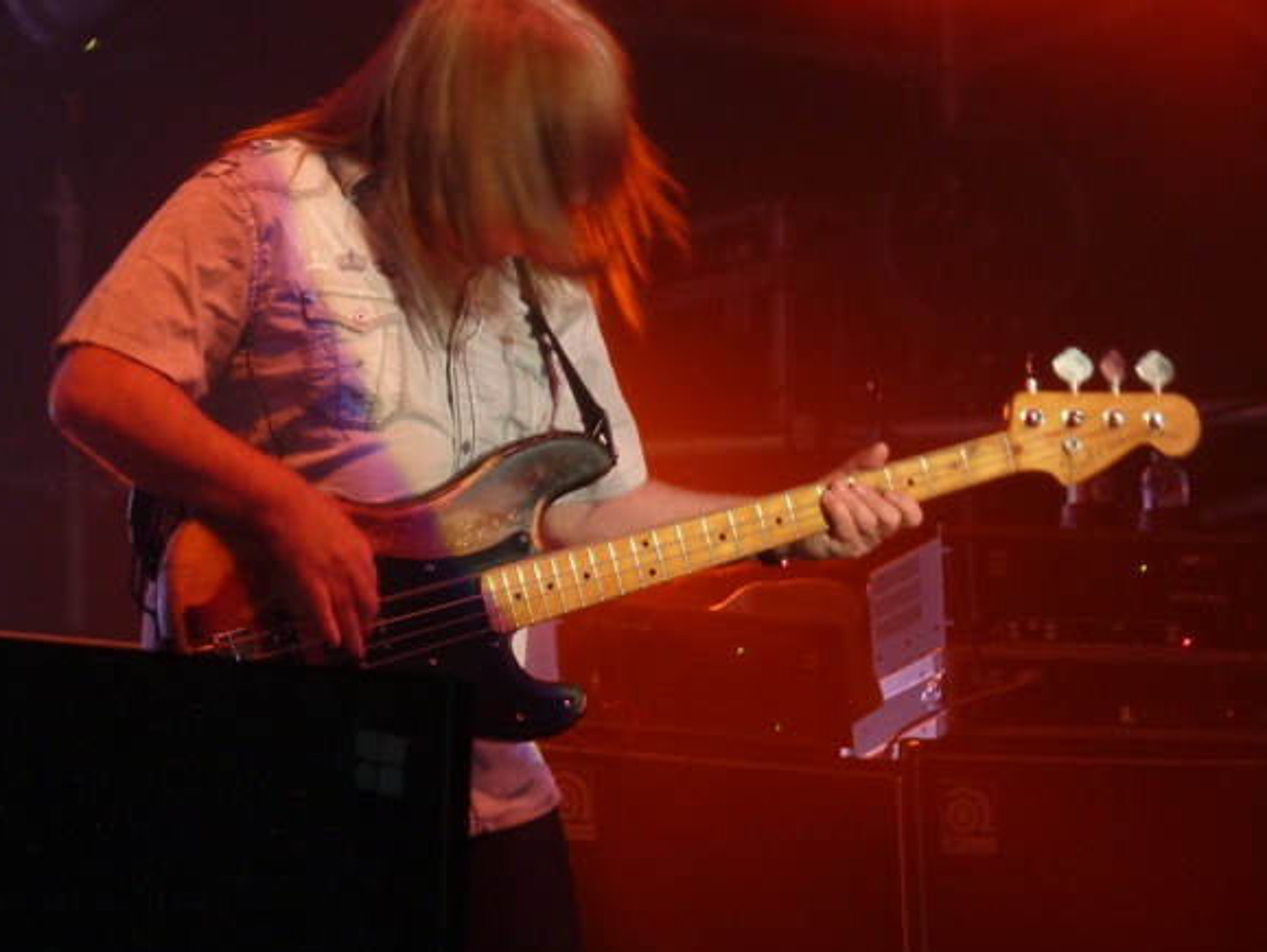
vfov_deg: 6.6
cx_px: 481
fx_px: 8204
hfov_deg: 8.8
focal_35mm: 224
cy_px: 490
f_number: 4.5
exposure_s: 1/50
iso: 200
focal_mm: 27.8
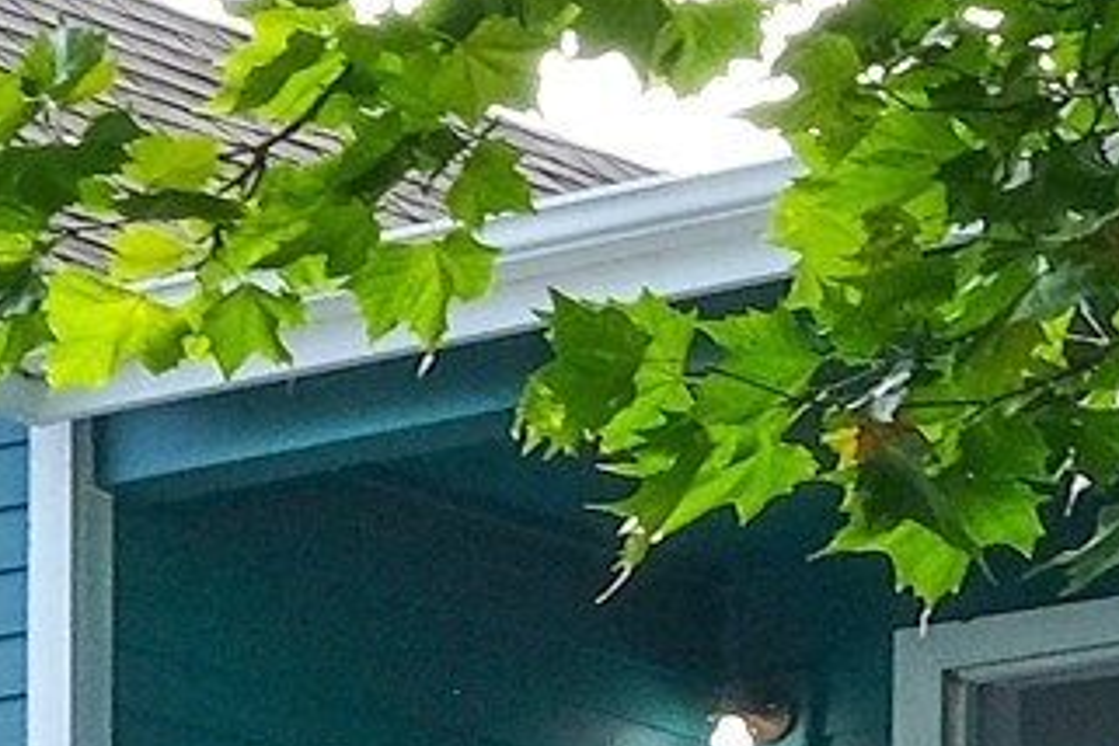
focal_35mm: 132
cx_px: 322
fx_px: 4103
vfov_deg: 9.9
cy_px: 1250
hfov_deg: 15.5
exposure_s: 1/125
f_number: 13
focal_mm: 16.6
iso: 500
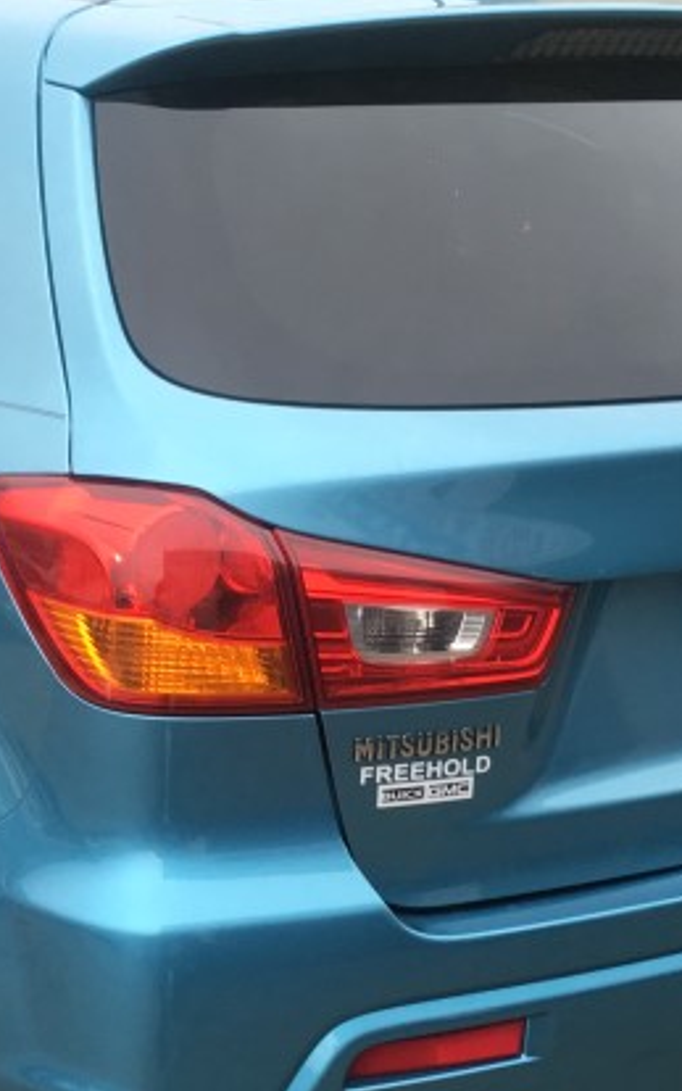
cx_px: 195
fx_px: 2259
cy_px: 714
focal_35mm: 76
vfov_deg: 27.0
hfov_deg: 17.1
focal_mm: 4.15
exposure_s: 1/120
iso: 40
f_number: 2.2
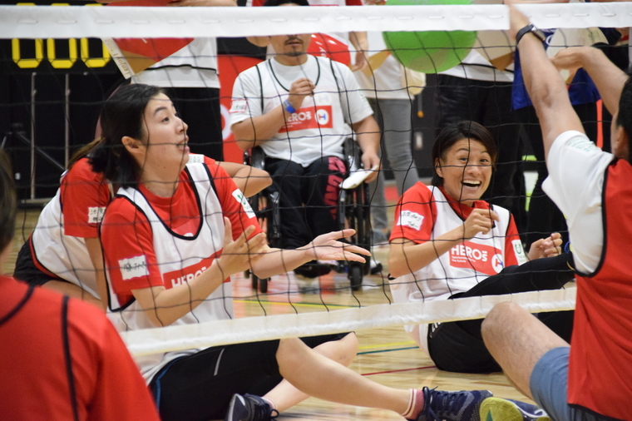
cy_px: 210
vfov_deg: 7.5
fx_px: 3211
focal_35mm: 183
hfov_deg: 11.2
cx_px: 316
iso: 6400
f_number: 5.6
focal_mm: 122
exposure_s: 1/400
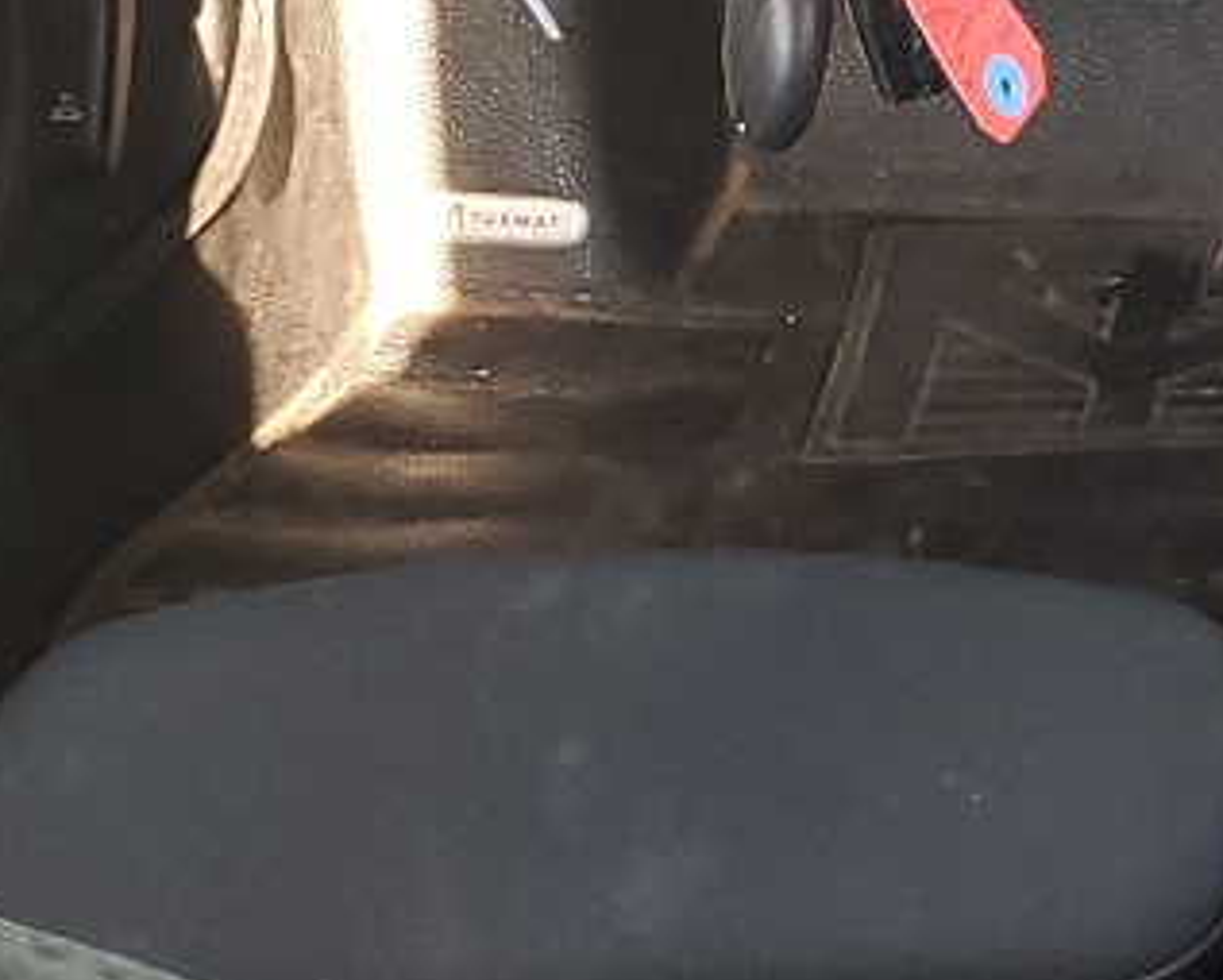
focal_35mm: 128
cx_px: 1887
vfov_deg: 12.0
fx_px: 4636
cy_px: 270
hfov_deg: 14.0
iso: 76
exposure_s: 1/60.2
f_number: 1.5
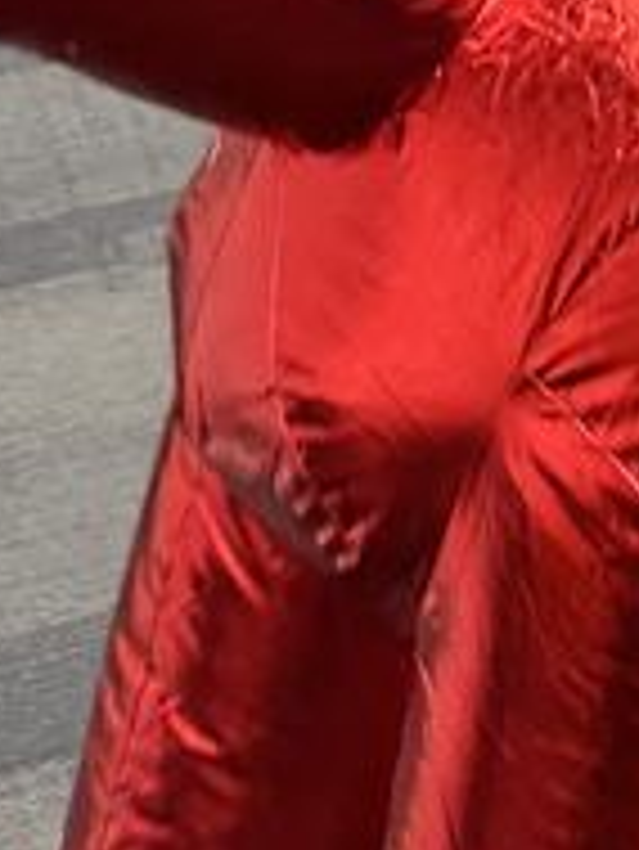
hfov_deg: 10.3
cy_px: -535
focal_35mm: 130
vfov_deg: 13.9
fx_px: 3196
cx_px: 1368
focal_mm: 6.76
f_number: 1.78
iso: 200
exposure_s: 1/65
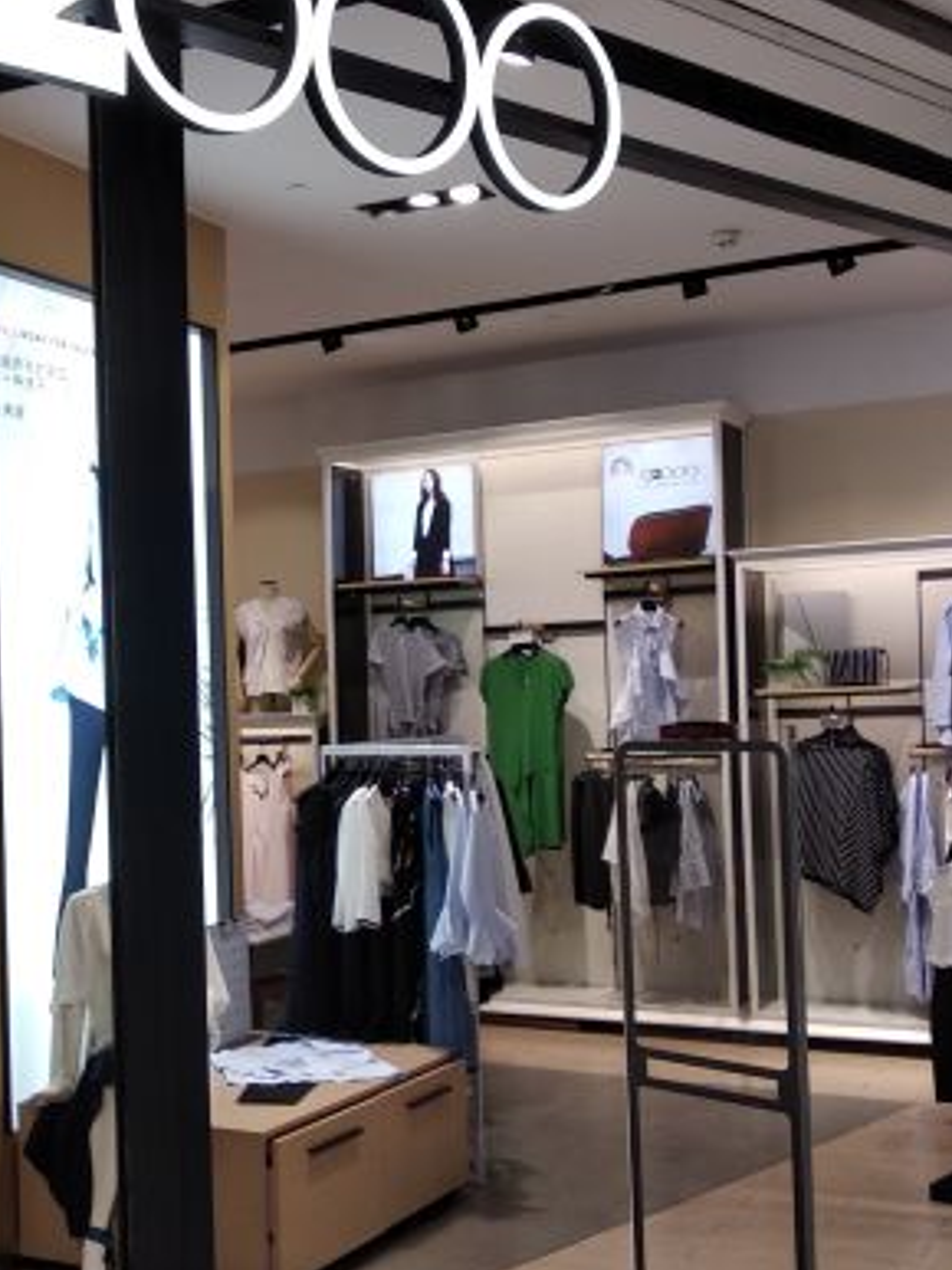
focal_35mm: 47
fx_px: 1724
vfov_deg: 40.4
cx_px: 202
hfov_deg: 30.2
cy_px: 696
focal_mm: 3.81
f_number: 2.2
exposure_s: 1/50
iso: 160
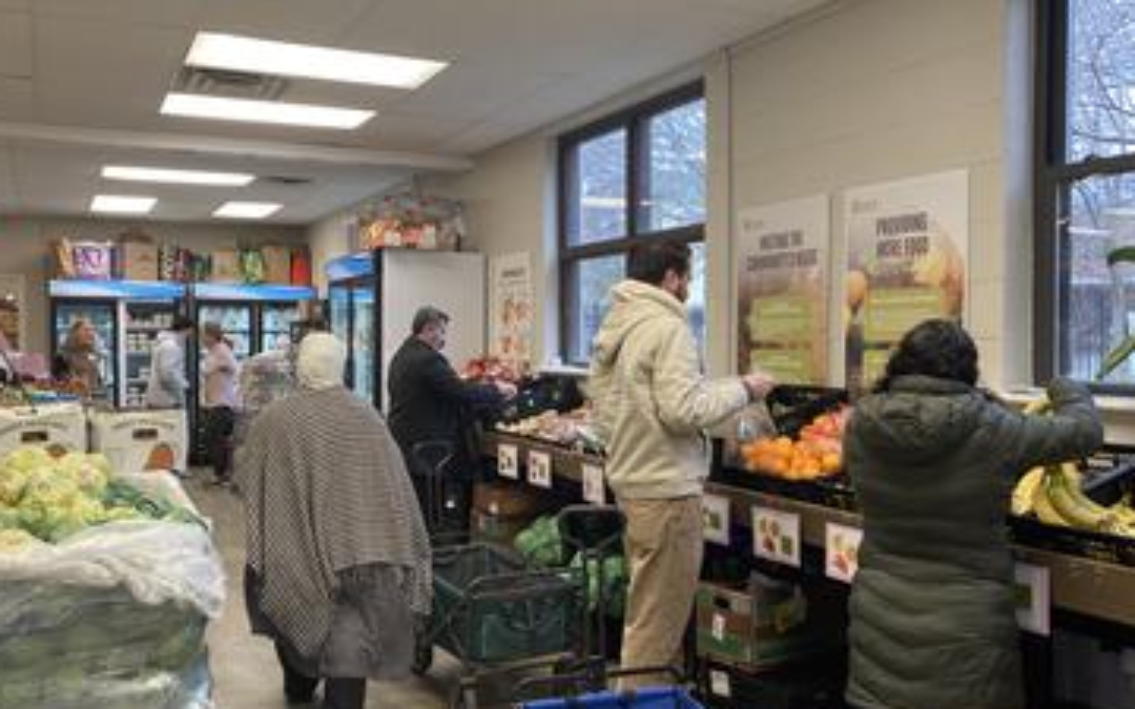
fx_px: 1021
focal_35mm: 33
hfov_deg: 58.1
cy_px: 369
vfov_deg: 38.3
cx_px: 561
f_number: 1.8
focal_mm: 3.99
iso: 80
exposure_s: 1/60
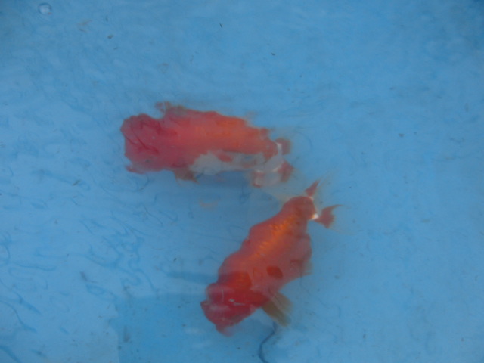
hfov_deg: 50.1
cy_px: 182
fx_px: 517
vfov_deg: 38.7
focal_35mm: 37
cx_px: 242
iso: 100
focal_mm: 6.42
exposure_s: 1/125
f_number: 3.6
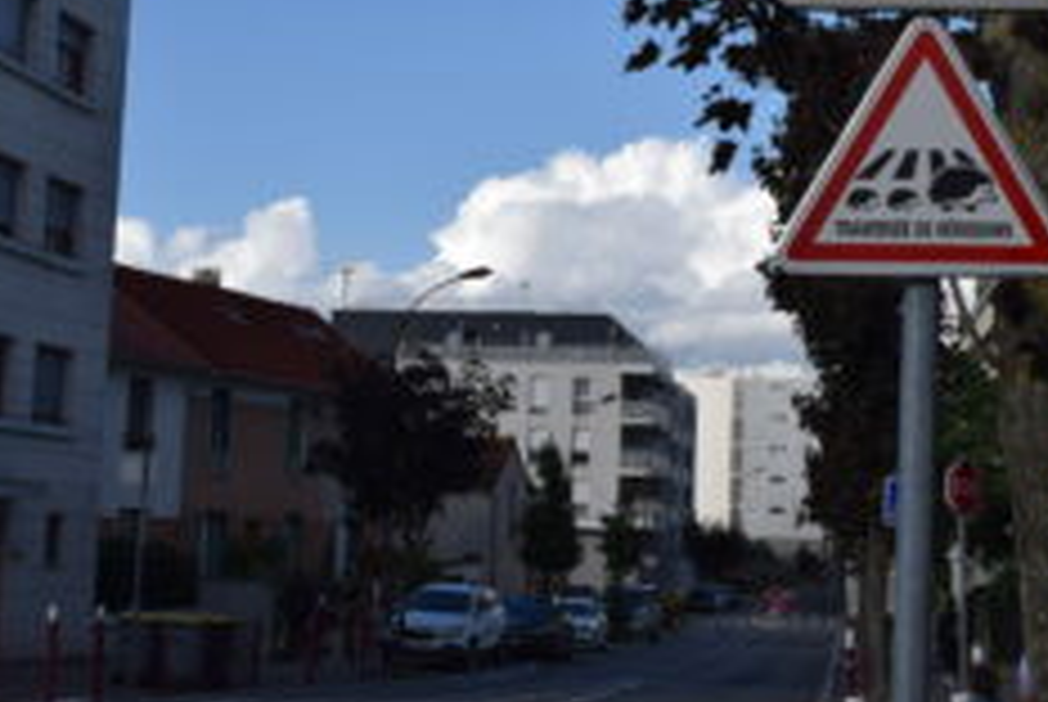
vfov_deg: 18.9
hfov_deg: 27.8
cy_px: 205
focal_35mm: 72
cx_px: 715
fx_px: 2099
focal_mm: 28
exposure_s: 1/400
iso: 200
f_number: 10
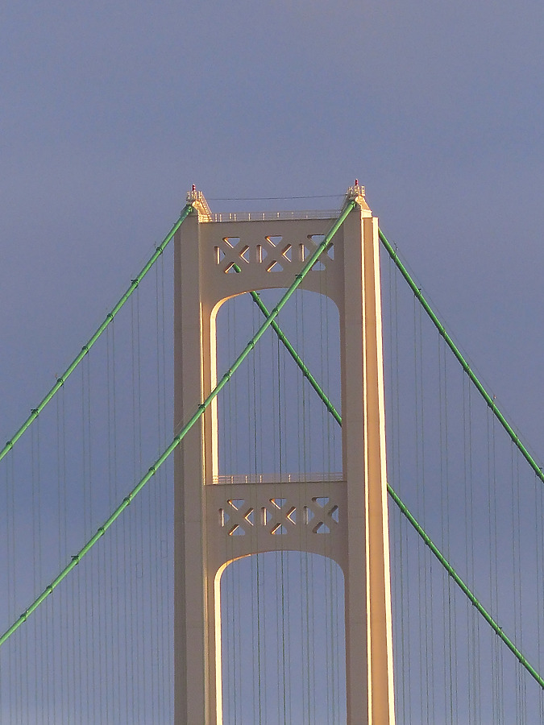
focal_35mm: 1200
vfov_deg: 1.7
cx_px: 272
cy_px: 362
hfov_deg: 1.2
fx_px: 25144
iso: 100
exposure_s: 1/250
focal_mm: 108
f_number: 4
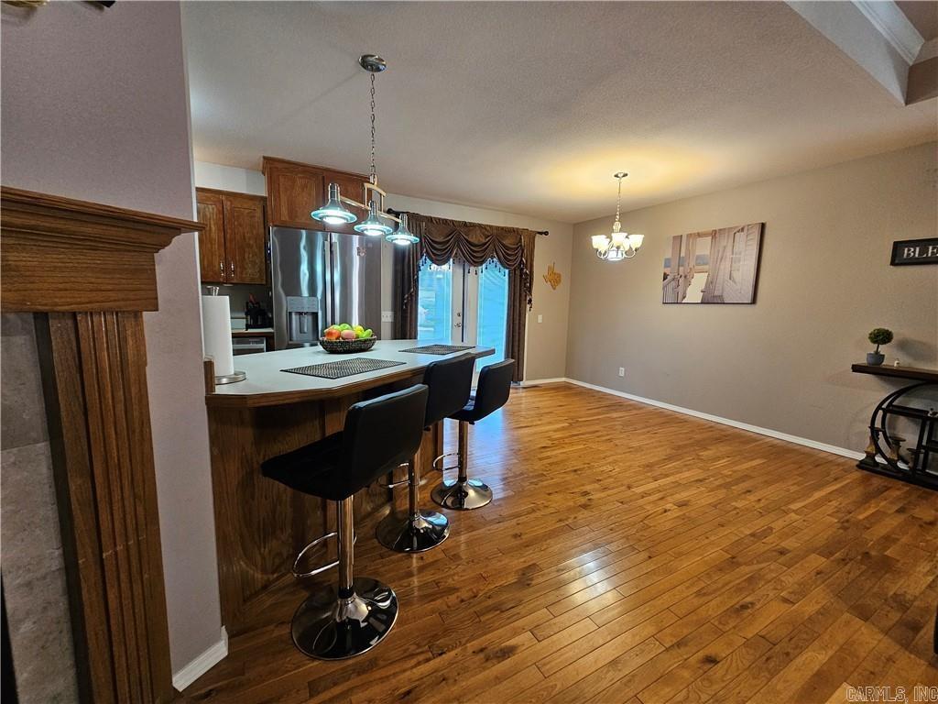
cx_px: 469
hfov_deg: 106.2
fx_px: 352
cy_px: 352
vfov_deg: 89.9
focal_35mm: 13
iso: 250
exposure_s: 1/60
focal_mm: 2.2
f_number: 2.2
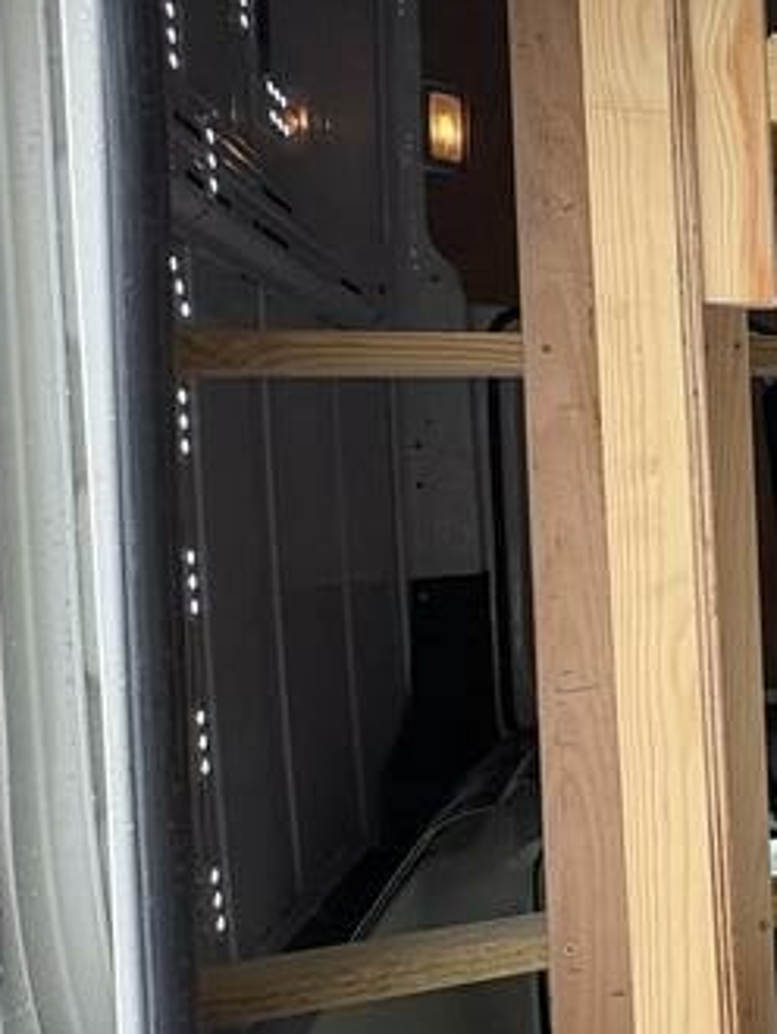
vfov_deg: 48.9
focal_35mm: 38
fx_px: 1136
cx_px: 1018
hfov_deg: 29.9
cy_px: 495
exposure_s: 1/167
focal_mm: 2.22
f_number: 2.2
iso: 64
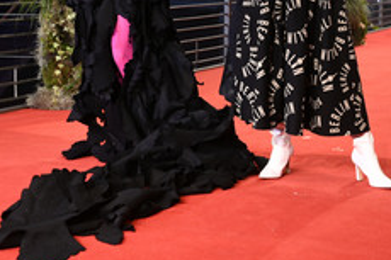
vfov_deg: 14.4
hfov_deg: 21.7
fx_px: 1020
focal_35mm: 94
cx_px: 207
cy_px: 20
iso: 5000
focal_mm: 48
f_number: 4.5
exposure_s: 1/250
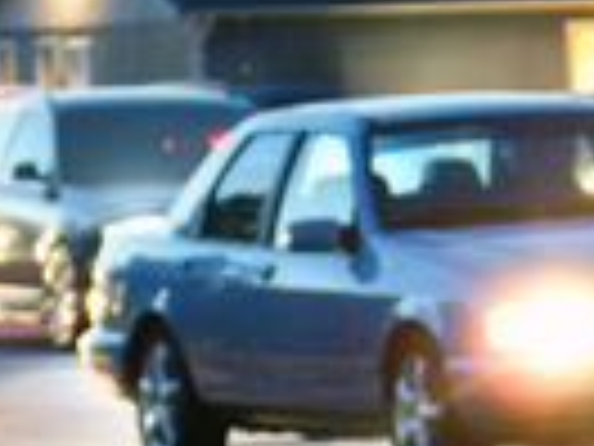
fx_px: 8408
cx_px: 1120
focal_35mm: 490
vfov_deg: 3.0
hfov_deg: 4.0
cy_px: 113
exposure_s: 2
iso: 400
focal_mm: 70
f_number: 6.3
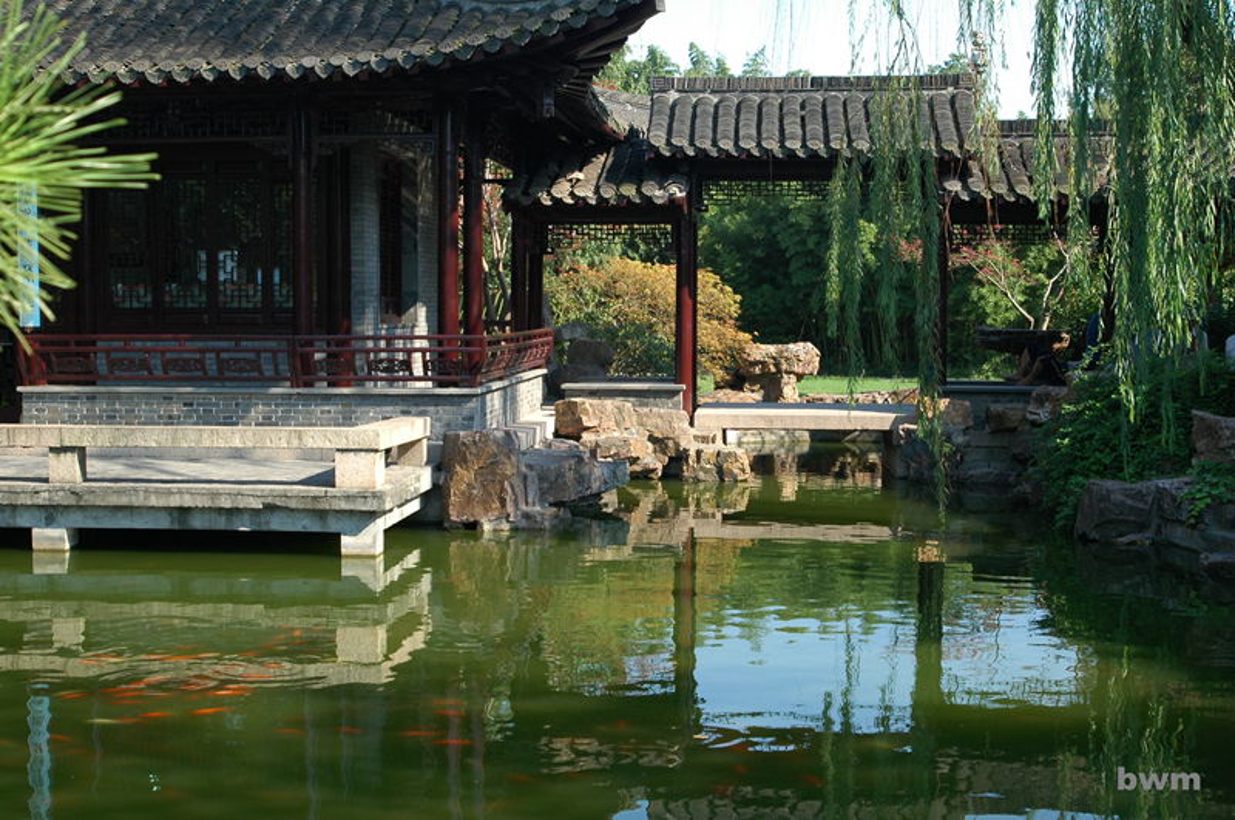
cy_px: 410
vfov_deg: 25.7
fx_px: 1798
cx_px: 618
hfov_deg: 37.9
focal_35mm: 52
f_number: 9
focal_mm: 35
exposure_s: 1/125
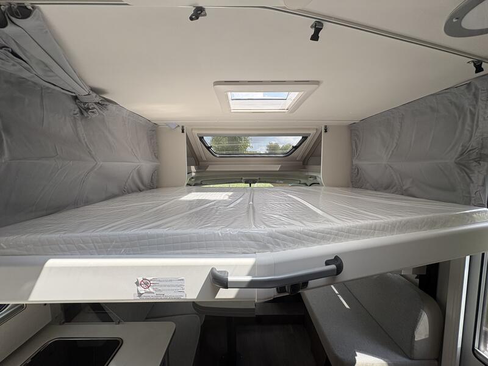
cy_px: 183
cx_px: 244
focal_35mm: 14
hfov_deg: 102.1
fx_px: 197
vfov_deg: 85.7
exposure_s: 1/620
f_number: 2.2
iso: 50
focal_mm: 2.22
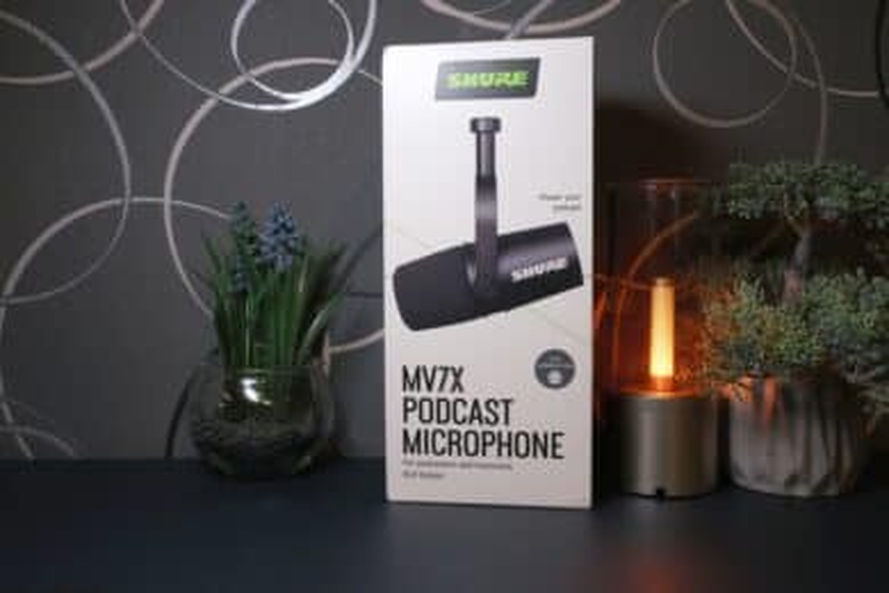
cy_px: 296
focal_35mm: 35
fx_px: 864
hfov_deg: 54.4
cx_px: 444
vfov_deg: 37.9
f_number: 8
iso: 500
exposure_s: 1/34
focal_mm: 23.4
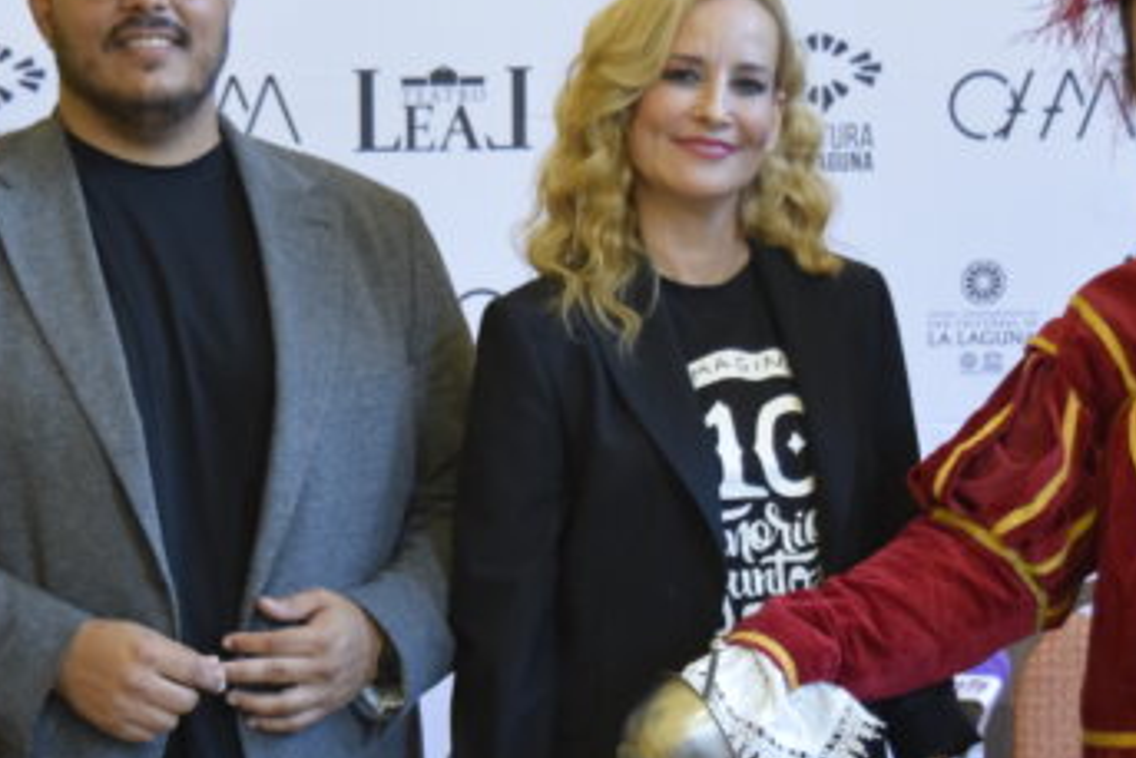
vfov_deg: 12.2
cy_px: 594
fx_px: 3536
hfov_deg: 18.3
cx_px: 537
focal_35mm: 112
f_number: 4.5
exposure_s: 1/60
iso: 1800
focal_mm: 32
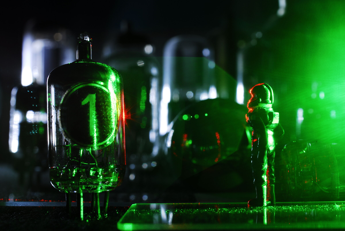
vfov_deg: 32.0
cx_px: 172
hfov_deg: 46.3
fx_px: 403
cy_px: 116
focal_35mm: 42
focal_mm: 28
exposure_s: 1.3
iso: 200
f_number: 11
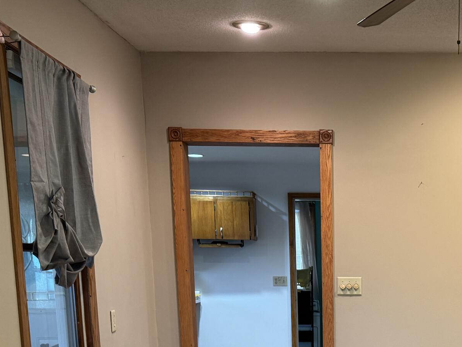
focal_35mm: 60
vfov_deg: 22.6
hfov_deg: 31.2
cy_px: 412
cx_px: 382
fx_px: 801
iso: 250
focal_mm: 6.76
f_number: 1.78
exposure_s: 1/60
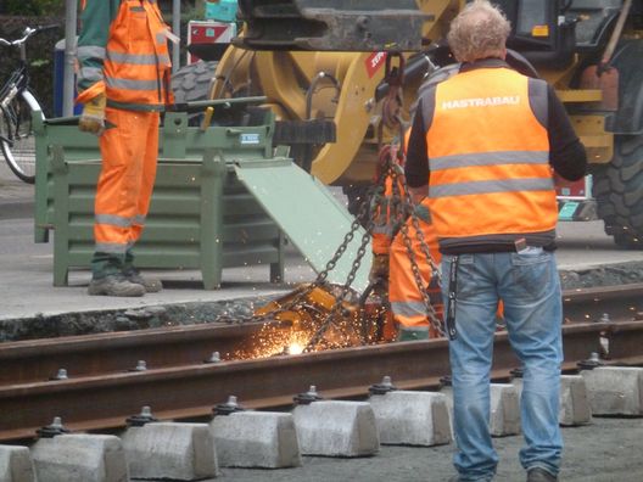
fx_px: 7226
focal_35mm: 389
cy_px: 241
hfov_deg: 5.1
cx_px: 322
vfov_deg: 3.8
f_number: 5.9
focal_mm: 68.8
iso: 800
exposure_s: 1/250
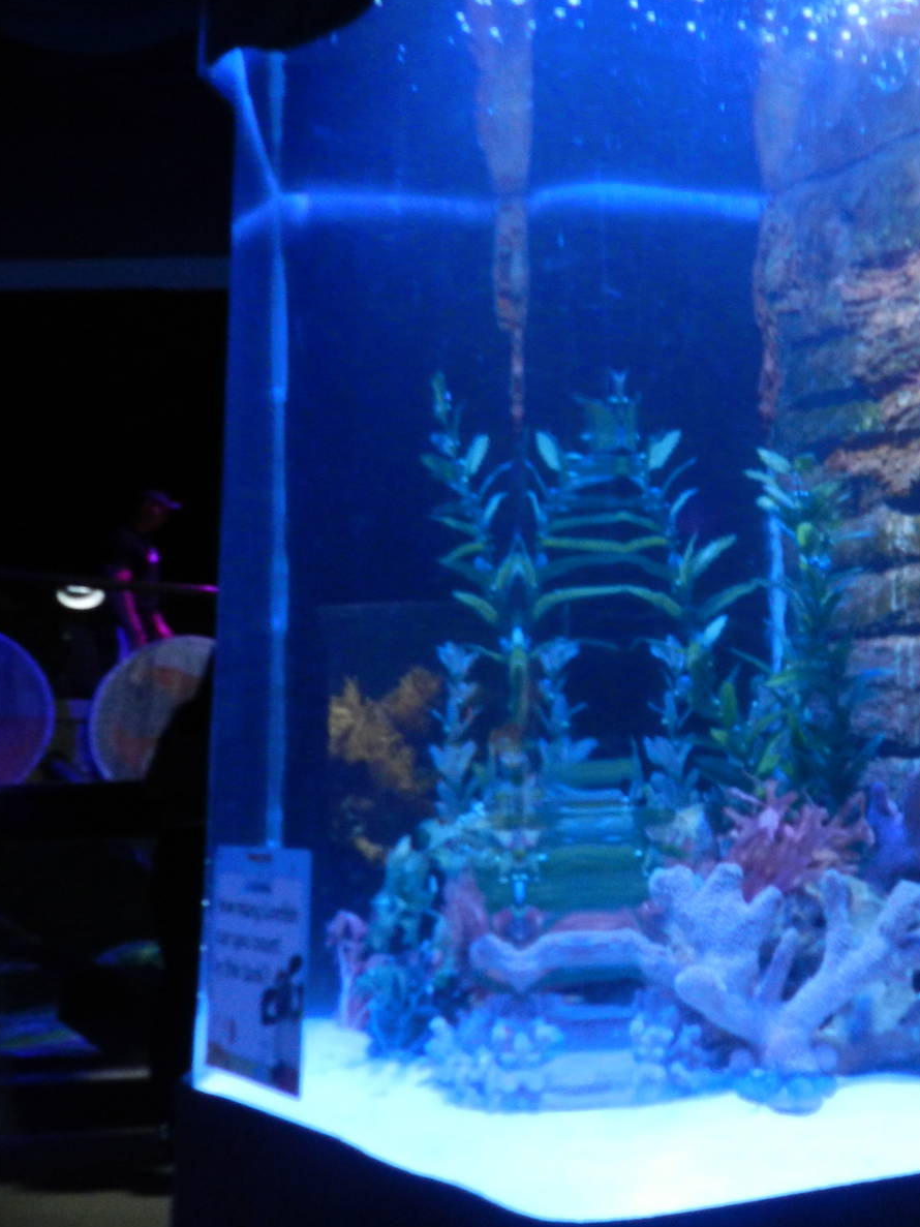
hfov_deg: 42.2
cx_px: 803
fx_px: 1099
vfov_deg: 58.4
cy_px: 614
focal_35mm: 31
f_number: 3.4
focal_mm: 4
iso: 500
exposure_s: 1/15
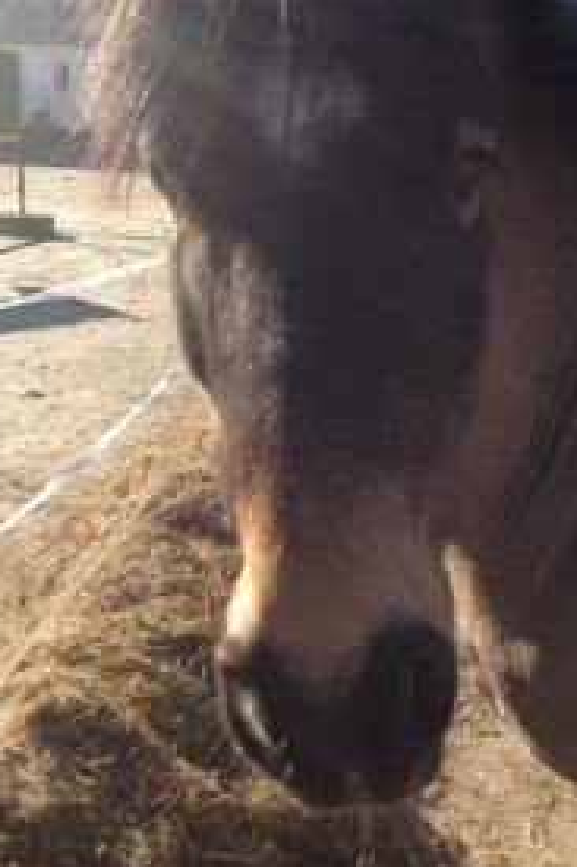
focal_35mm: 53
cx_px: 322
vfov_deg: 37.5
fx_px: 1276
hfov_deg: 25.5
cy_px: 369
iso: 50
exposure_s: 1/756
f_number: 2.4
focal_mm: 4.28
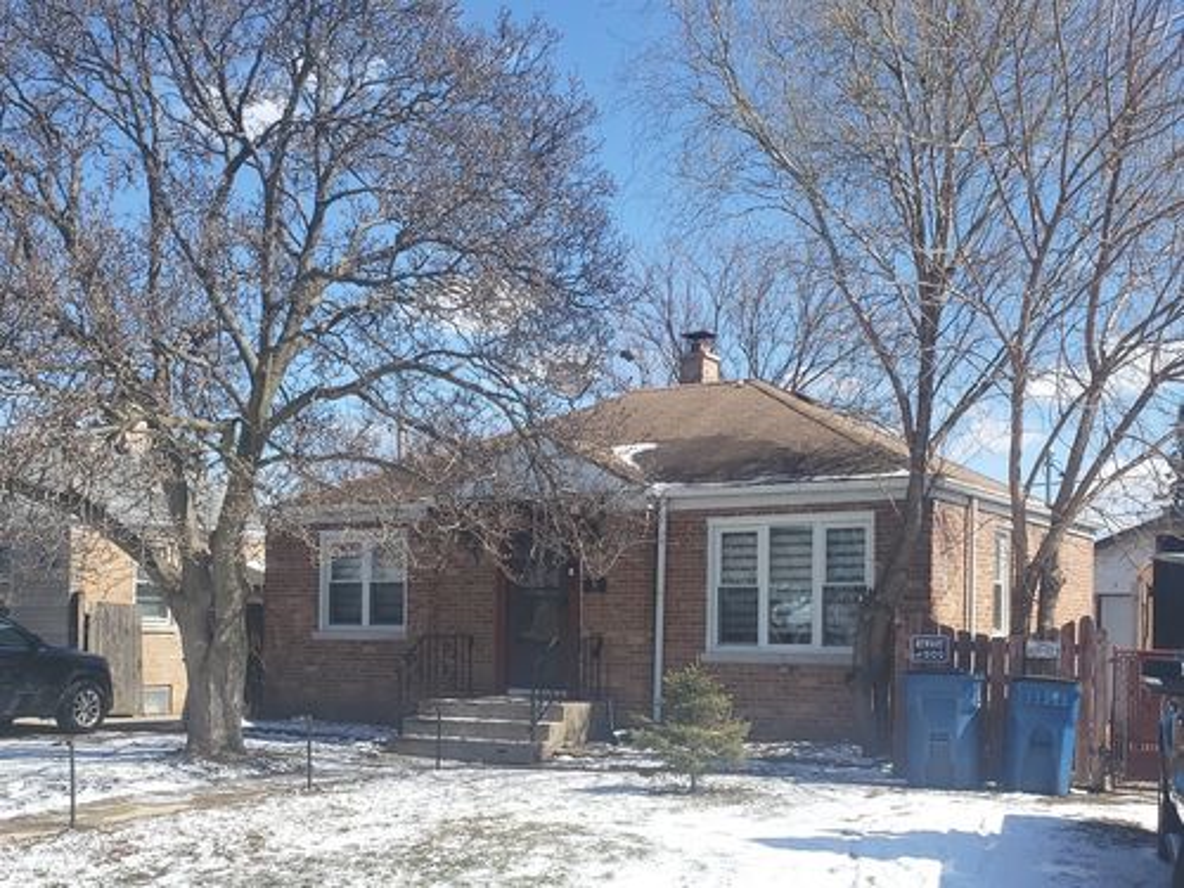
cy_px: 444
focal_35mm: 26
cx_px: 592
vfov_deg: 53.1
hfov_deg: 67.3
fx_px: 889
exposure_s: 1/1668
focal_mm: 4.3
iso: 50
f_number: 2.4
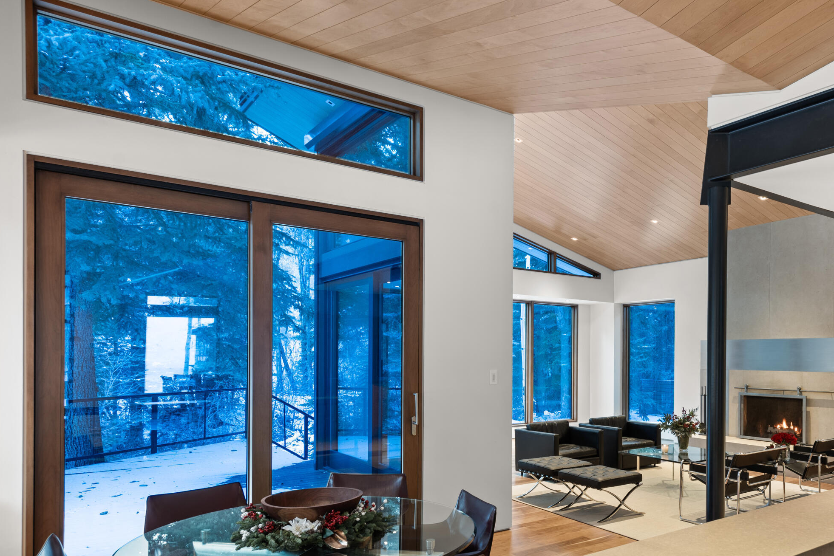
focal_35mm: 26
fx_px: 602
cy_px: 359
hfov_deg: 67.5
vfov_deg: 48.9
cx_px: 553
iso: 250
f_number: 7.1
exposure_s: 2.5
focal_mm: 17
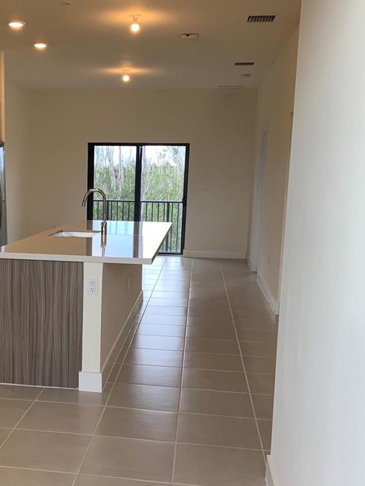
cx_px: 98
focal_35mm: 44
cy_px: 285
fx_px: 618
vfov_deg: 42.8
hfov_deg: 32.4
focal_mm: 4.25
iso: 40
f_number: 1.8
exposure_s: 1/120
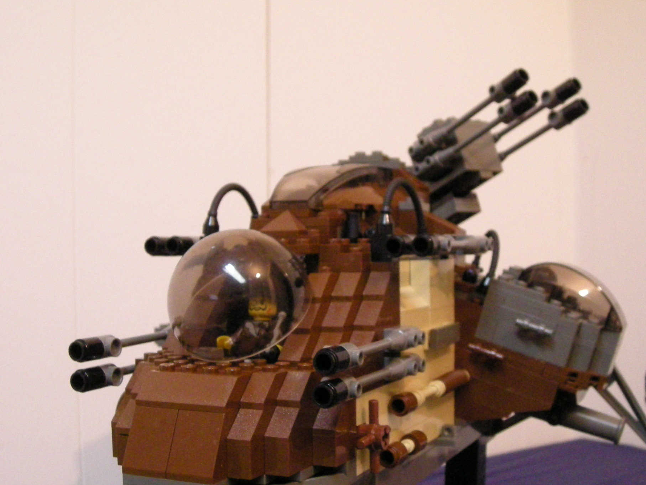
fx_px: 933
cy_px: 314
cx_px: 356
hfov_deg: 38.1
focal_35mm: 50
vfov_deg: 29.0
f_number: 2.8
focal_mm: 5.7
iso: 400
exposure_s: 1/16.5
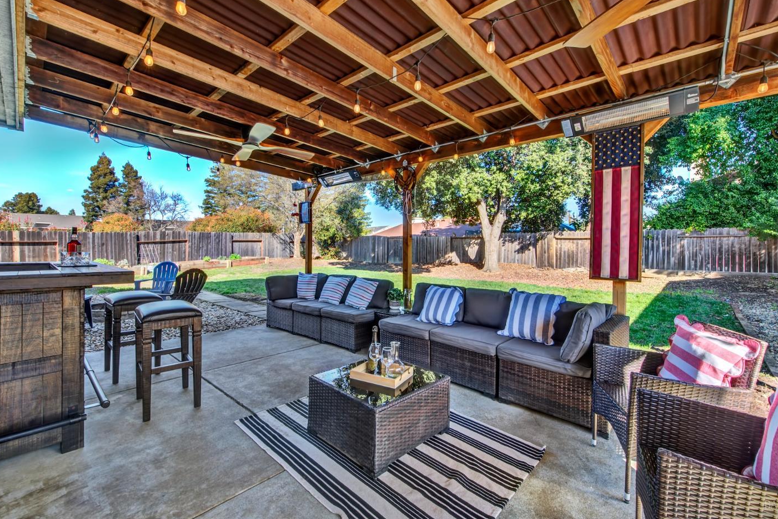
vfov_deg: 77.3
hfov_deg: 100.4
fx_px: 324
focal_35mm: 15
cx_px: 393
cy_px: 246
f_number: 14
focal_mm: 14
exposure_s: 1/20
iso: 100
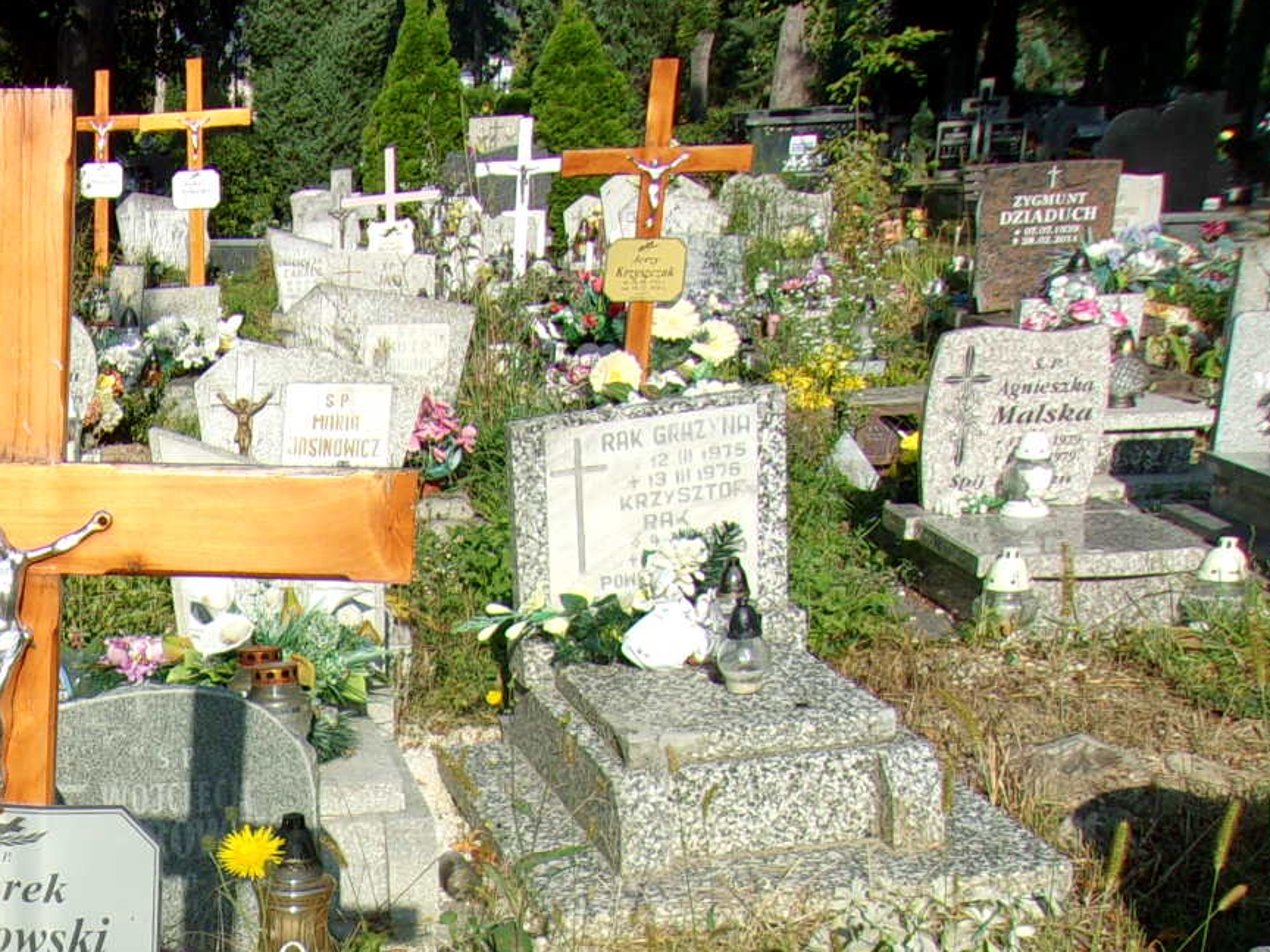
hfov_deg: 27.9
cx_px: -84
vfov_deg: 21.5
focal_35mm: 64
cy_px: 1099
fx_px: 2348
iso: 80
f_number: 10.4
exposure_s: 1/80
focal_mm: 4.9
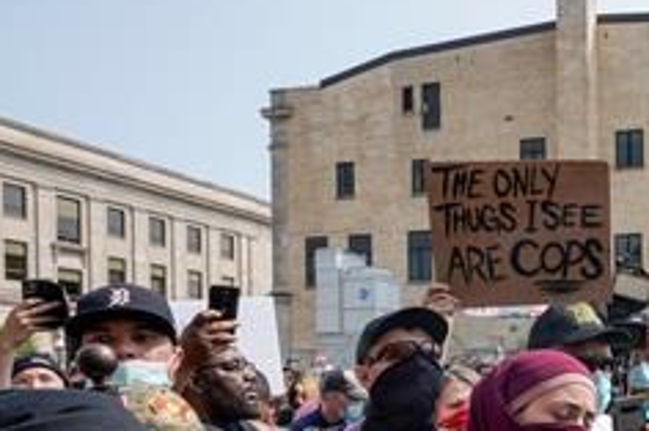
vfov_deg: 29.0
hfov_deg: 38.8
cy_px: 402
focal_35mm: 44
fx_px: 793
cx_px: 666
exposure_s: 1/200
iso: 800
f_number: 22
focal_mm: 16
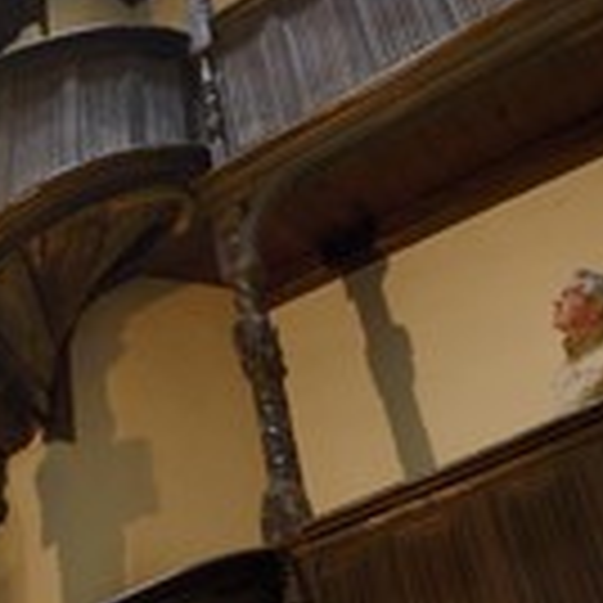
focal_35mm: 64
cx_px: -54
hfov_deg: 25.1
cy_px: 194
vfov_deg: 26.7
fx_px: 1261
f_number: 4
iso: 1600
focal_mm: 24
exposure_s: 1/100
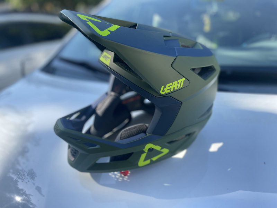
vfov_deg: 53.1
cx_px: 138
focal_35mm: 26
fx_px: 208
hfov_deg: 67.3
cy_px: 104
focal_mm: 4.2
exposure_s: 1/518
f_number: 1.6
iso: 50
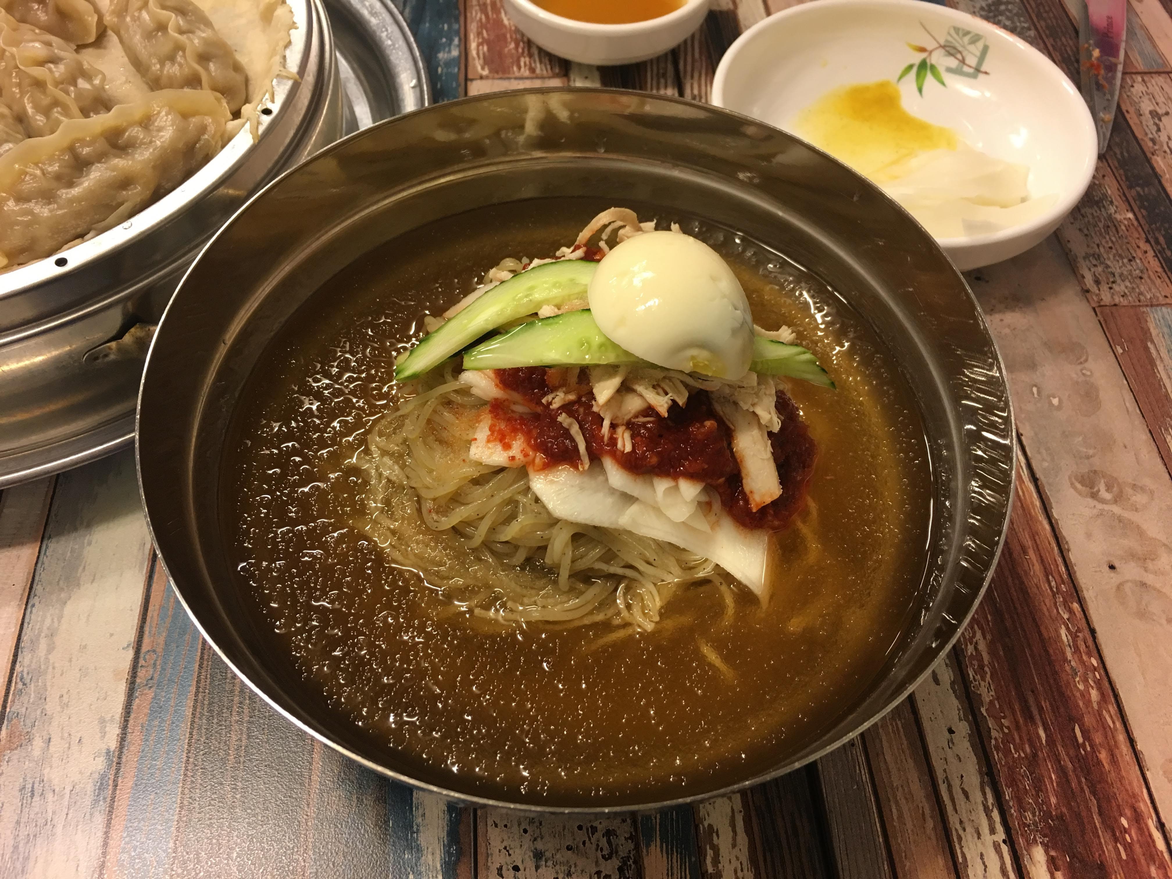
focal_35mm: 29
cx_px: 586
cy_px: 440
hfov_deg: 61.7
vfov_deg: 48.2
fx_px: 982
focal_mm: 4.15
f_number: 2.2
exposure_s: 1/30
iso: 100
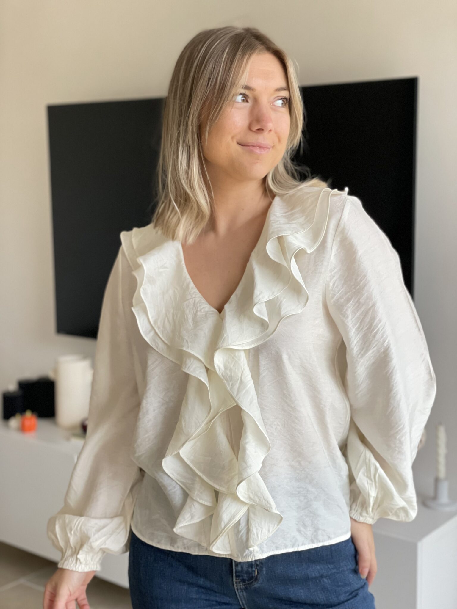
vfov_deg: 36.8
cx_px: 228
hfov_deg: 28.0
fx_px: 915
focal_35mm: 52
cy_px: 304
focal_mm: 6
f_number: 2
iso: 200
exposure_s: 1/122
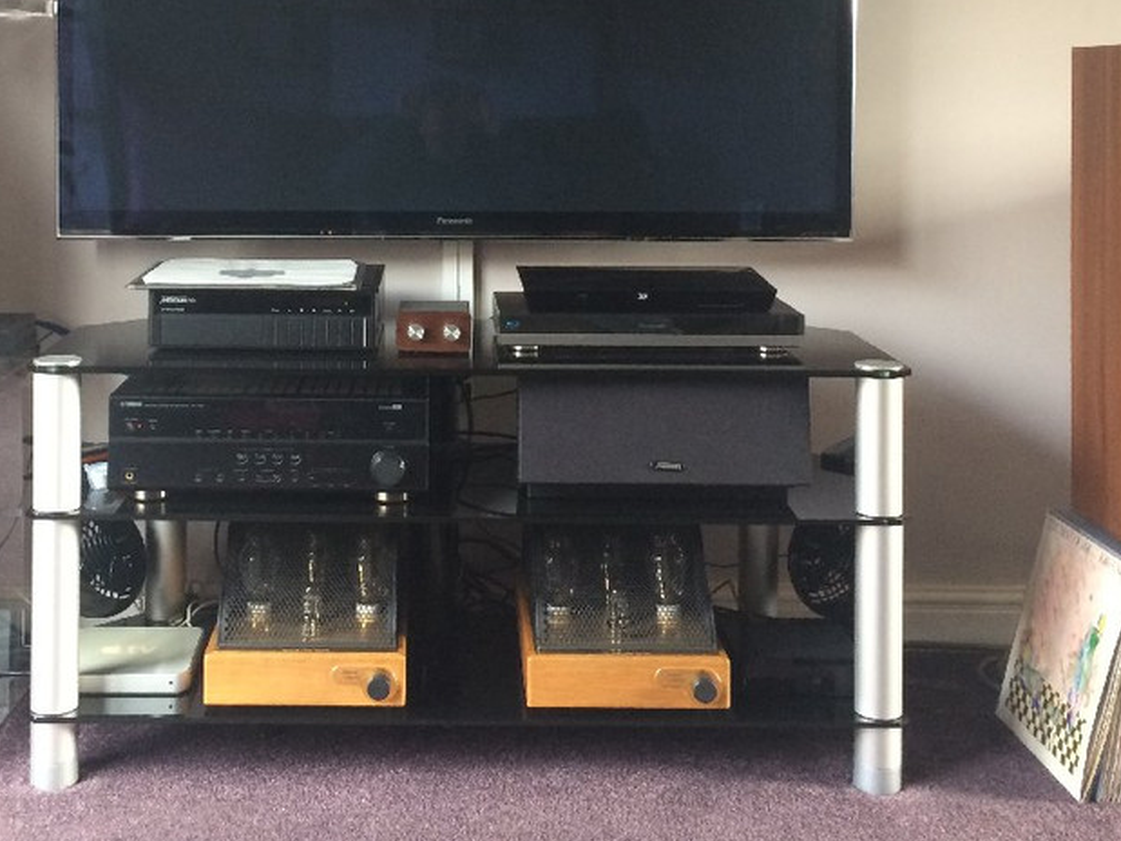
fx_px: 1619
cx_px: 439
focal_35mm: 50
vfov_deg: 28.3
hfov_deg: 38.0
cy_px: 127
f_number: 2.2
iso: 160
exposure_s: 1/33
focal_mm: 4.15
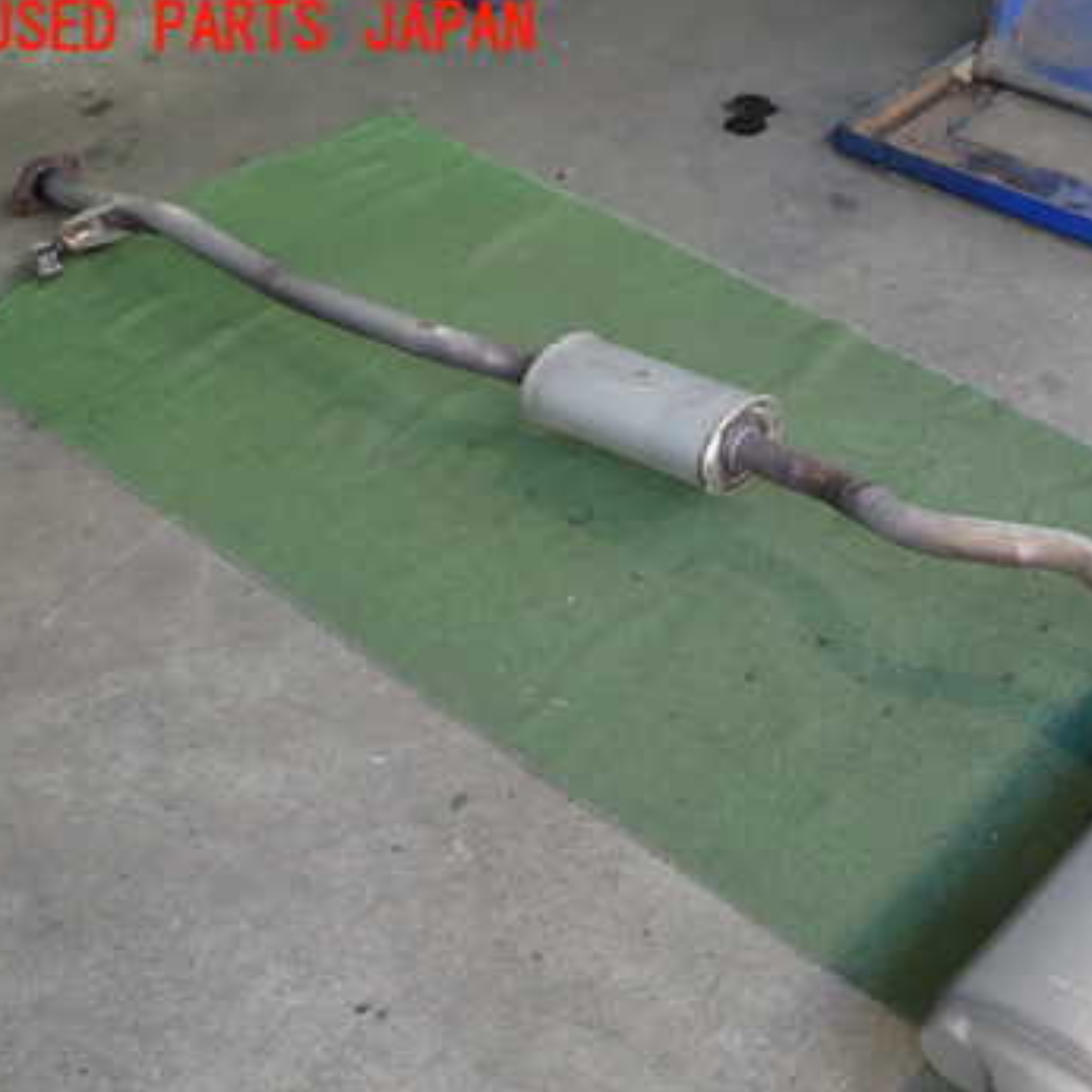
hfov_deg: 35.3
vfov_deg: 36.5
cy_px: 701
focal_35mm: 46
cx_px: 909
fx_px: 1642
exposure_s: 1/80
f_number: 2.3
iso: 200
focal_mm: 5.4
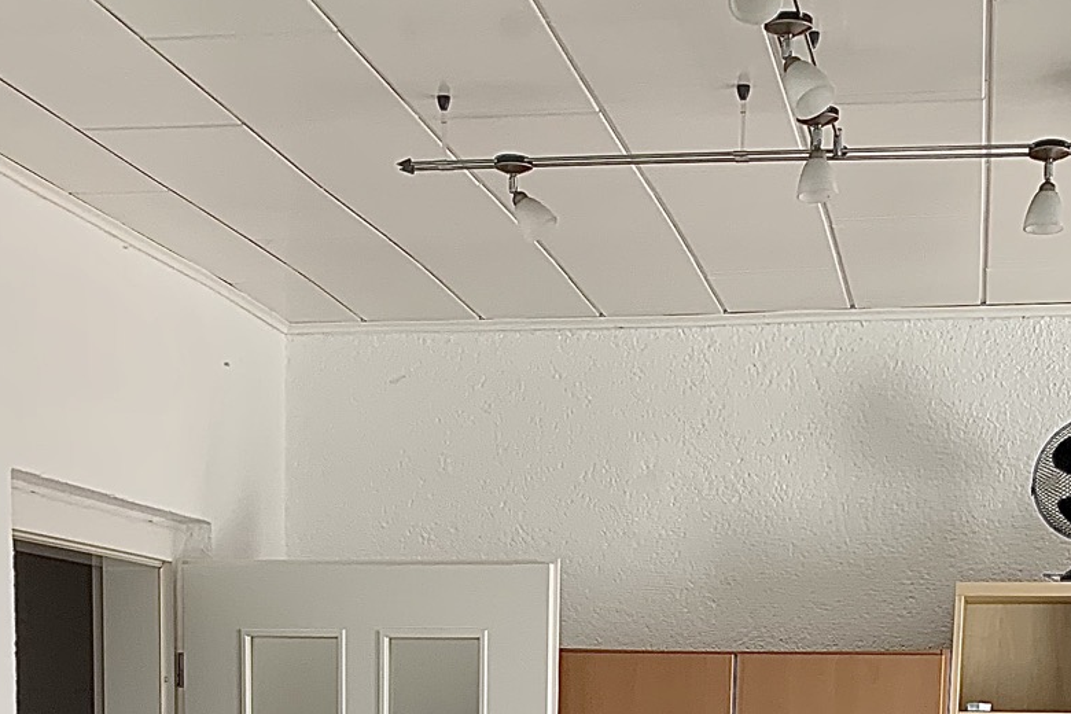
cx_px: 542
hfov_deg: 28.5
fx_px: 2112
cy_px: 957
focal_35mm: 71
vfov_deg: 17.8
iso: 40
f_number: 1.8
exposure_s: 1/122
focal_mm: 4.25
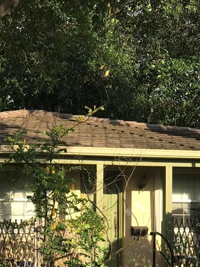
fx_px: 1056
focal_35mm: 137
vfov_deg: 14.2
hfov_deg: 10.8
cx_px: 76
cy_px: 273
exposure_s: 1/399
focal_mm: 6.6
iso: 20
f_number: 2.8
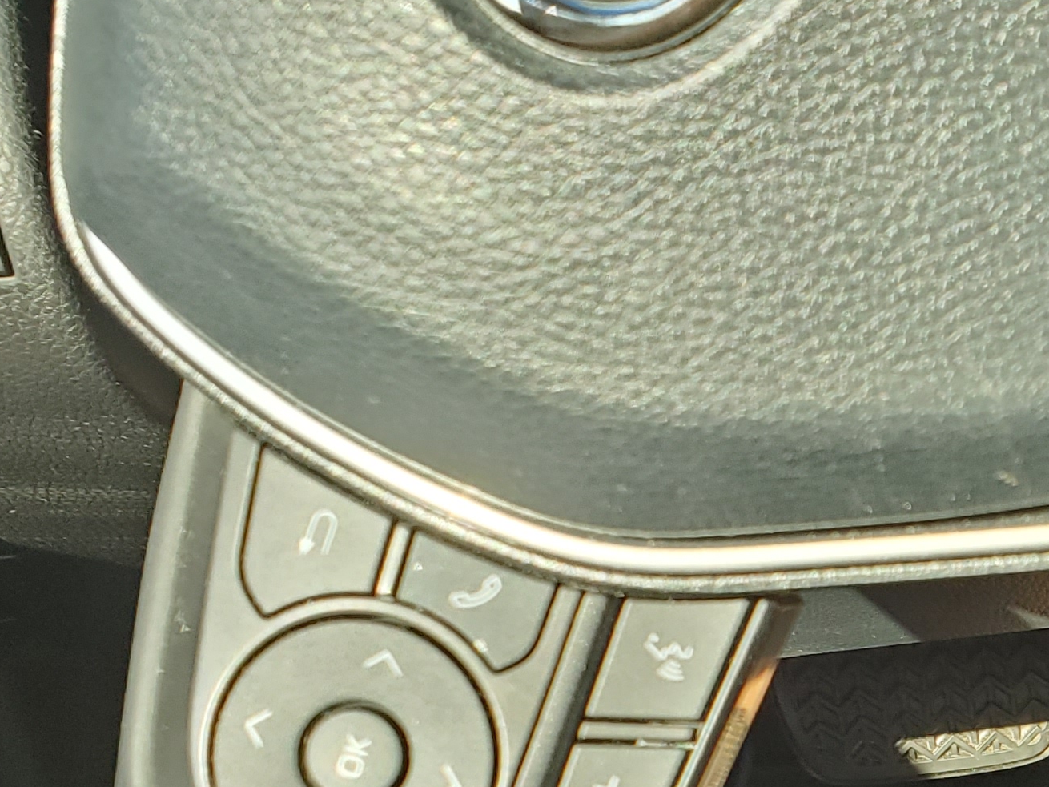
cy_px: 817
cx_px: 1309
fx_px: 2425
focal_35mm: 80
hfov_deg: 22.2
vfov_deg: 17.9
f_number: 2.4
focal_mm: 4.3
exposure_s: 1/85
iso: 80
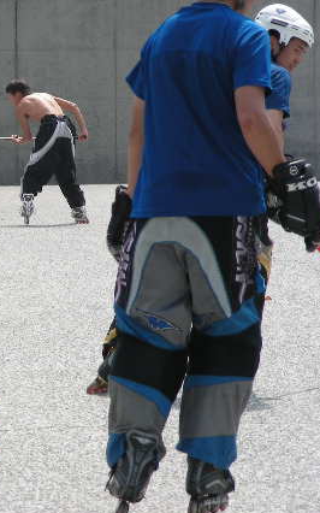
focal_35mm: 312
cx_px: -37
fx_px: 4356
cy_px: 250
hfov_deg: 4.2
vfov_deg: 6.7
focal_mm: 32.7
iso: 50
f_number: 4
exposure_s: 1/303
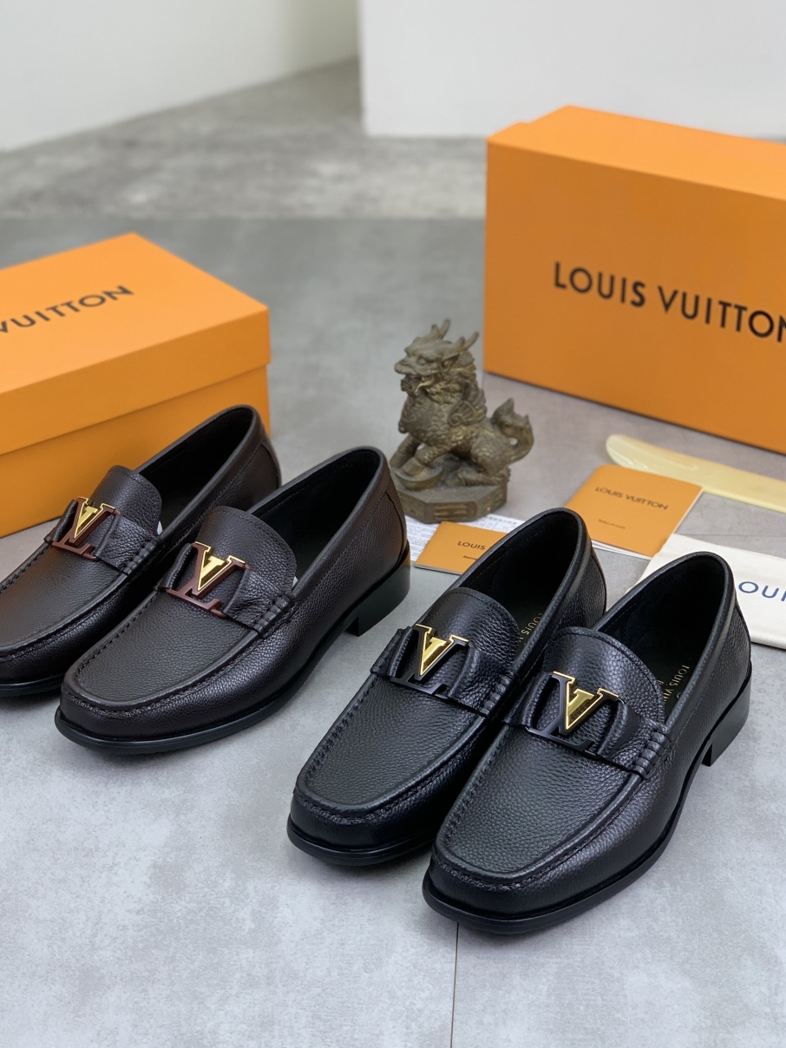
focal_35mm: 62
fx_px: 1877
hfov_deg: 23.6
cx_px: 343
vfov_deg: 31.2
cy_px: 528
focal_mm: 6
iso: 25
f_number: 2.4
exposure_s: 1/100
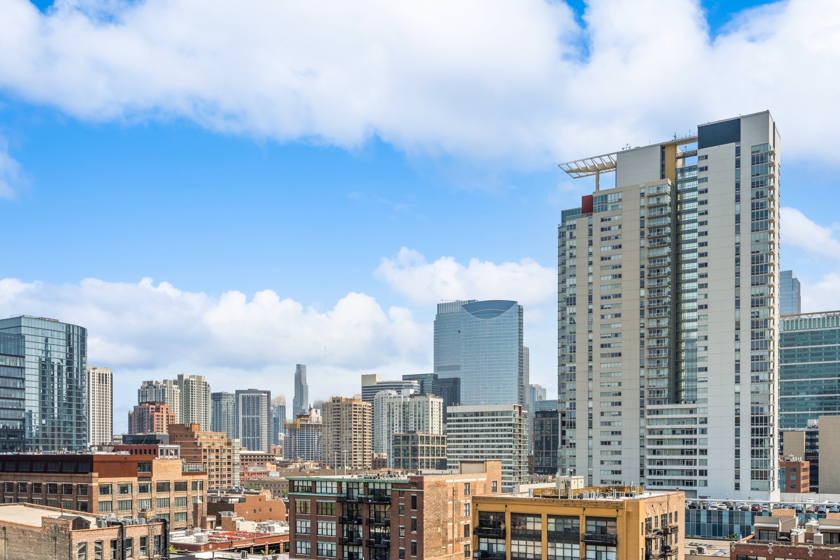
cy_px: 280
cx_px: 420
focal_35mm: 32
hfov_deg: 58.7
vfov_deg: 41.1
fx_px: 747
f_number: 8
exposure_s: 1/800
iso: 320
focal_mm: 32
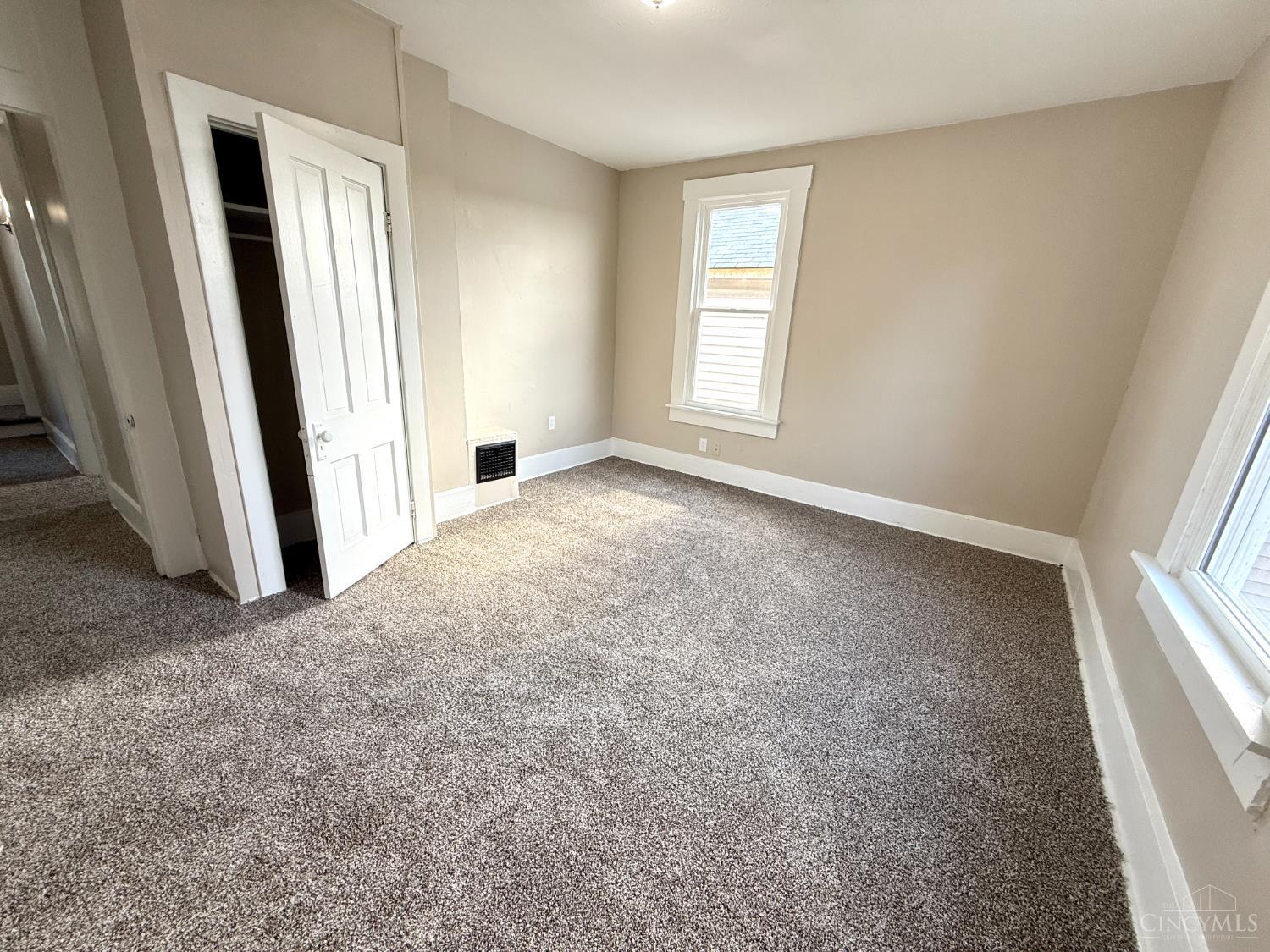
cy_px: 476
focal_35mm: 14
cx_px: 635
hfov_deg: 102.1
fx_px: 514
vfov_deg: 85.7
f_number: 2.2
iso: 80
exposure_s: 1/99
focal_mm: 2.22
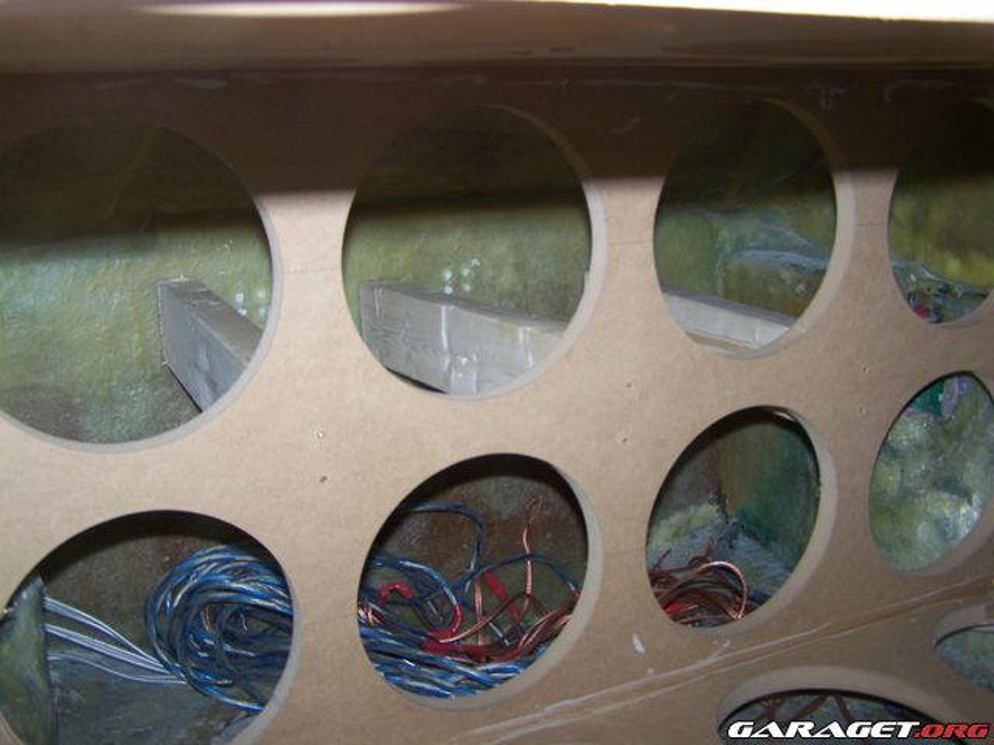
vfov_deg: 37.7
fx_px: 1091
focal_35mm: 38
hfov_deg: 49.0
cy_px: 372
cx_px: 497
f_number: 2.8
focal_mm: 6.3
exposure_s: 1/60
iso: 80
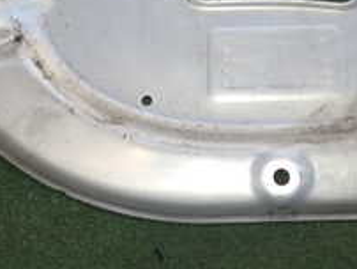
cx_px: 242
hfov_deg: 21.9
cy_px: -124
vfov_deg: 15.5
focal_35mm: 89
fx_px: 919
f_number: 6.3
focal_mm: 5.4
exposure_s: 1/30
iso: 100
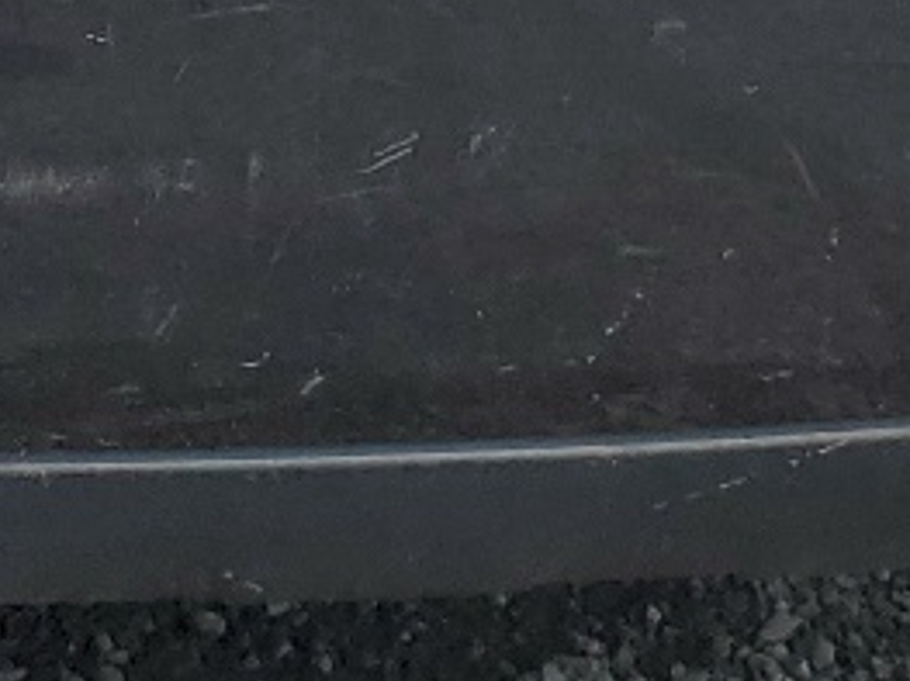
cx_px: -24
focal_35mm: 158
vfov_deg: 8.4
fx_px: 4152
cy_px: -1117
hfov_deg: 12.3
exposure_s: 1/2000
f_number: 1.5
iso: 50
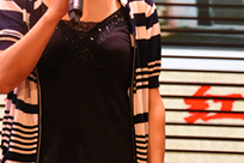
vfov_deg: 7.4
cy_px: -23
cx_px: 81
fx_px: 1247
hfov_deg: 11.2
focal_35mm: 184
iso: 1250
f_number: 4.8
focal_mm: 50
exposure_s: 1/250
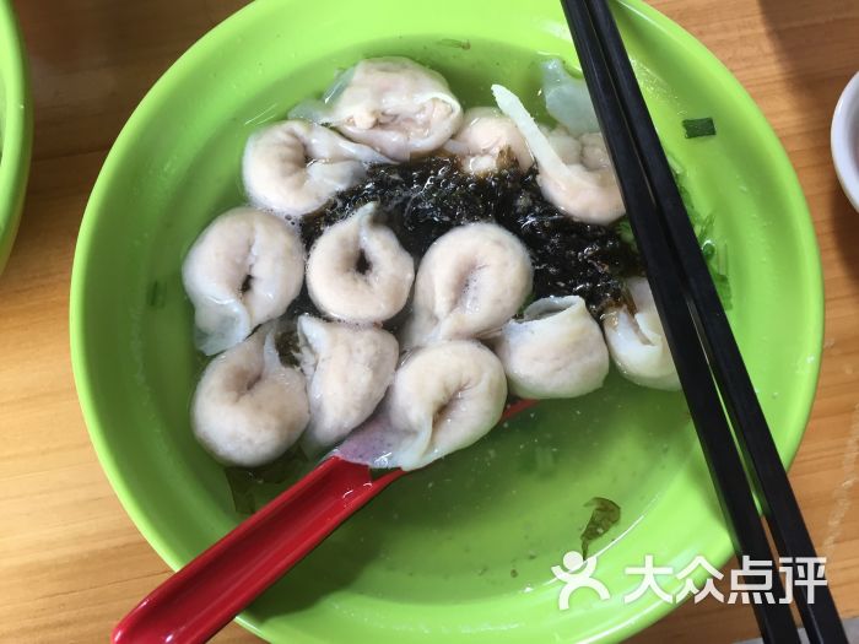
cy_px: 322
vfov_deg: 48.2
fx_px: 720
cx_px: 430
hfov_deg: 61.7
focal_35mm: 29
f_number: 2.2
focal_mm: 4.15
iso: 32
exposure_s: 1/33
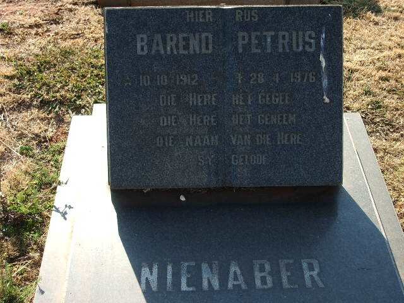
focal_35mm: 62
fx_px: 724
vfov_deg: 23.7
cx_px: 202
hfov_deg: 31.2
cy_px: 152
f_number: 3.5
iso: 50
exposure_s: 1/125
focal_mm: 10.2
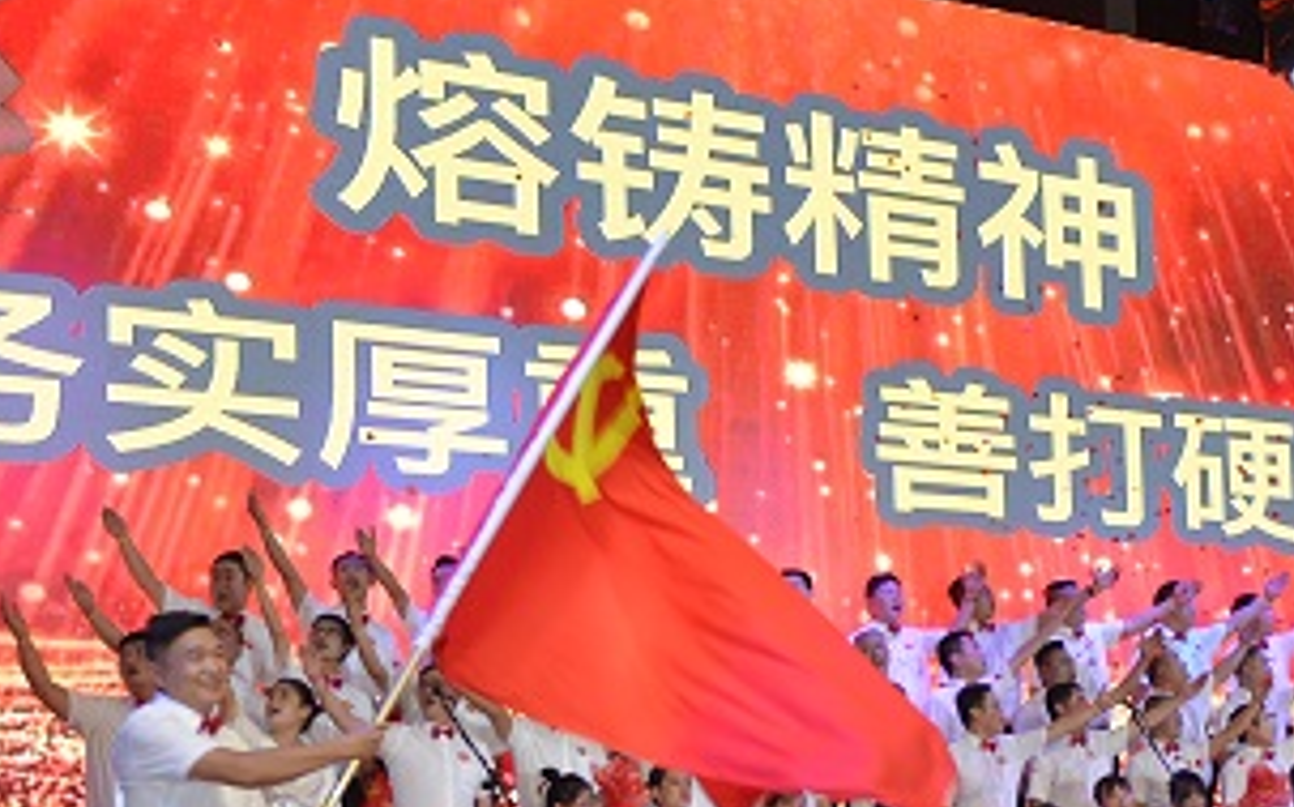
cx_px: 1093
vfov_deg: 16.6
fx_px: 2749
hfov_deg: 25.9
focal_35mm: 78
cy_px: 660
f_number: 2.8
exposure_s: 1/80
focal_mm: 29
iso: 110
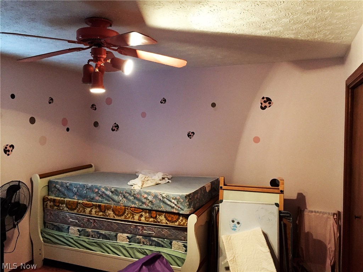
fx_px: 304
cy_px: 136
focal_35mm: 29
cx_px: 182
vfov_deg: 48.2
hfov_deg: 61.7
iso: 320
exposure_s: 1/15
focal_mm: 4.15
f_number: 2.2
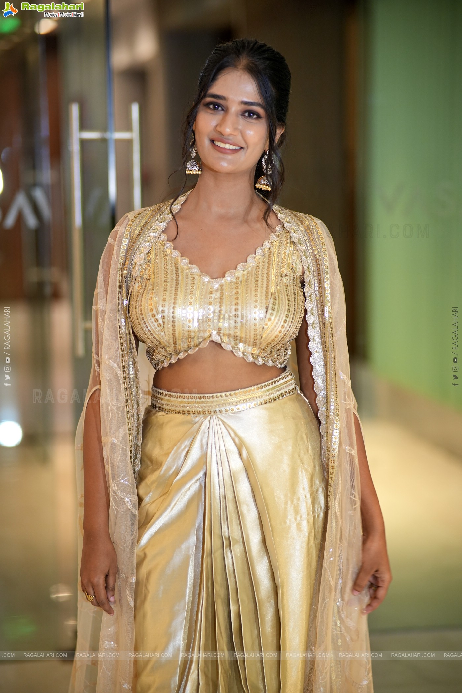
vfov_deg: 23.9
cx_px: 231
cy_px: 346
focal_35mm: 85
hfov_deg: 16.1
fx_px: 1636
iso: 800
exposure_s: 1/160
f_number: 1.8
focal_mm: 85
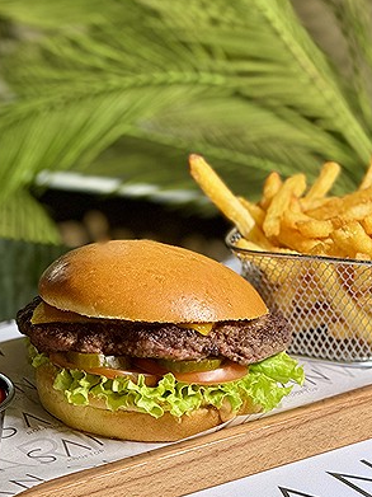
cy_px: 266
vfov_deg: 10.8
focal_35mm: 184
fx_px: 2638
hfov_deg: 8.1
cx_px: 132
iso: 160
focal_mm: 15.66
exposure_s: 1/50
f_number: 2.8
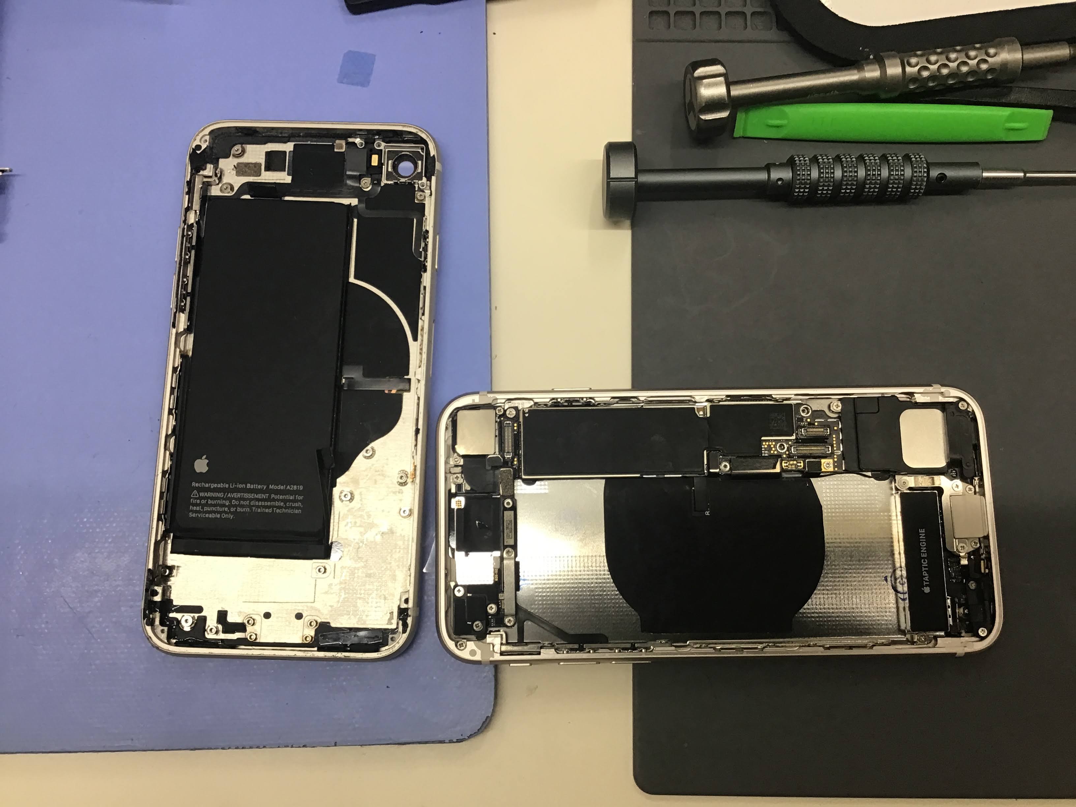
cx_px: 538
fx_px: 964
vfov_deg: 45.4
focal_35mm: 31
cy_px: 404
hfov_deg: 58.4
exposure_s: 1/40
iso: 25
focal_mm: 3.3
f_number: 2.4
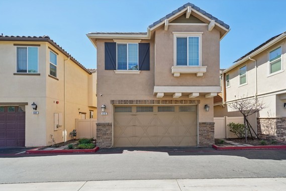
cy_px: 106
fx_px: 143
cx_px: 157
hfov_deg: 89.8
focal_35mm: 18
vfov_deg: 67.1
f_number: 8
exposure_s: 1/125
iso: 100
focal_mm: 16
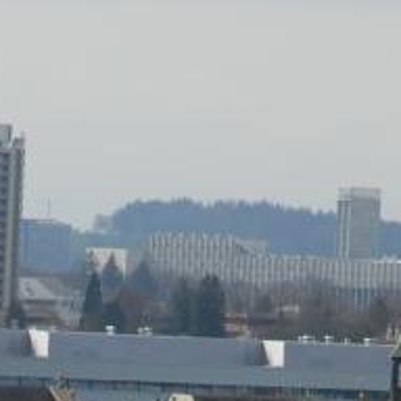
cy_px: 876
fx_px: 6605
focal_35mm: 504
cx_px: 91
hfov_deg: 3.5
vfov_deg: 3.4
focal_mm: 70
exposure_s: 1/200
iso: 100
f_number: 7.1
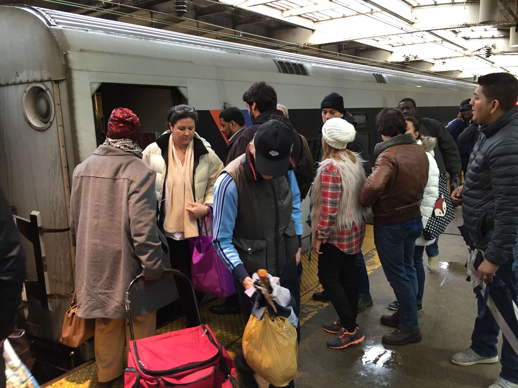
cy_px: 194
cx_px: 259
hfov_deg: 61.7
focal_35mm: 29
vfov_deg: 48.2
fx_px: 434
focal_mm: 4.15
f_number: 2.2
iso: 125
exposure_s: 1/30
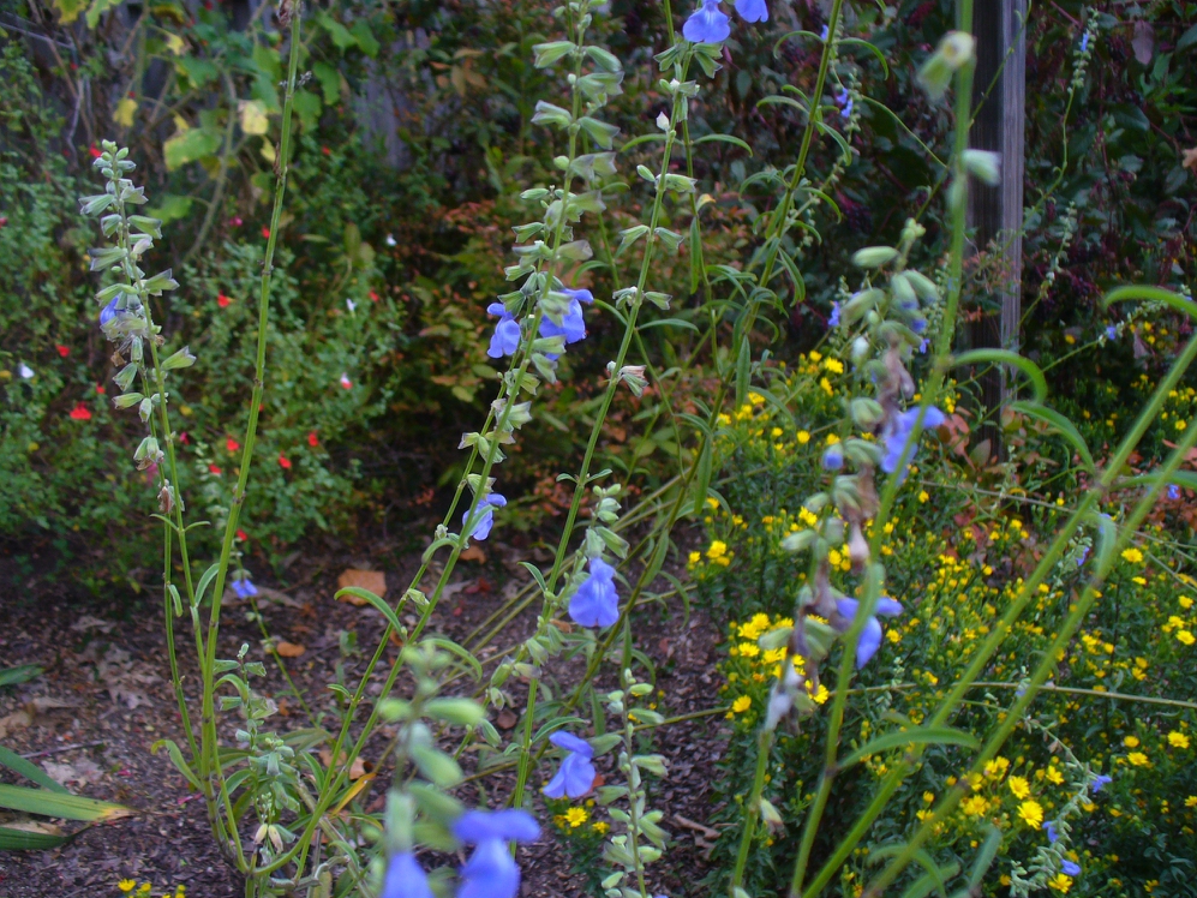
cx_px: 600
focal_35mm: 38
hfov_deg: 49.0
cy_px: 442
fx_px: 1314
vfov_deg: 37.7
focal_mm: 6.1
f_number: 2.8
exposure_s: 1/125
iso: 100
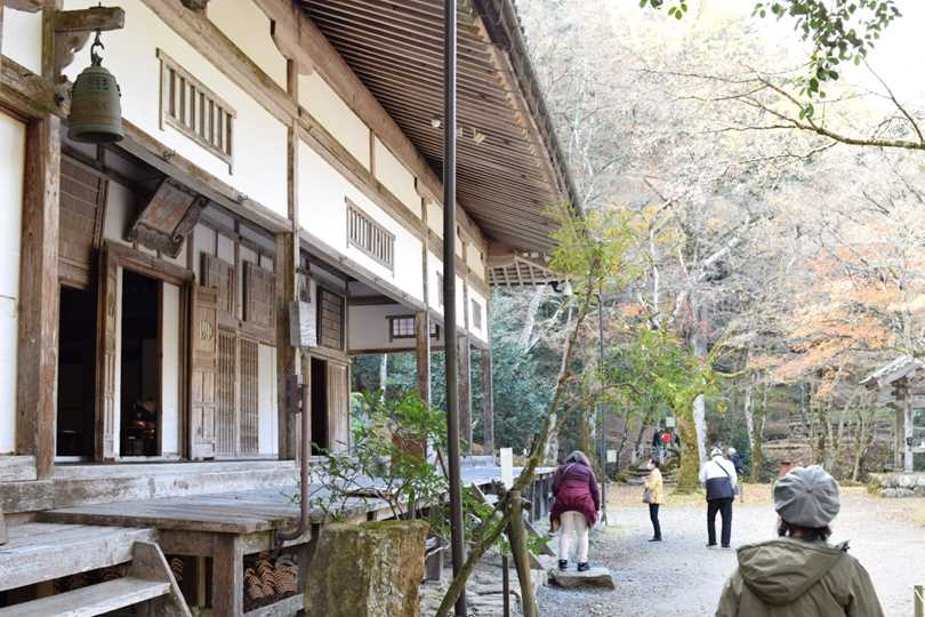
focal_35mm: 45
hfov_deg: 43.6
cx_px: 462
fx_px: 1156
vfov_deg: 29.9
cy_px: 308
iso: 320
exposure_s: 1/160
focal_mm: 30
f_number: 4
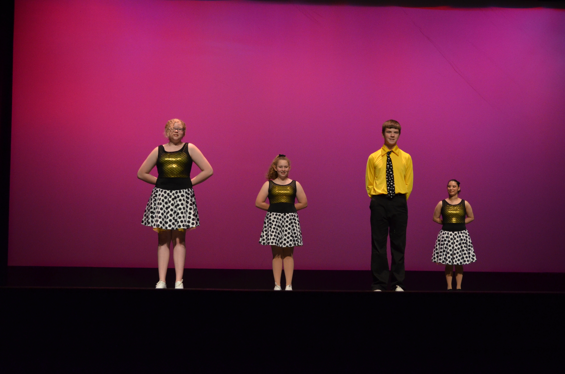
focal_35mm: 63
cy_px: 187
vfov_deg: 21.5
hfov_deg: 32.0
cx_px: 282
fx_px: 987
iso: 1600
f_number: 5.3
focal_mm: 42
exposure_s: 1/200
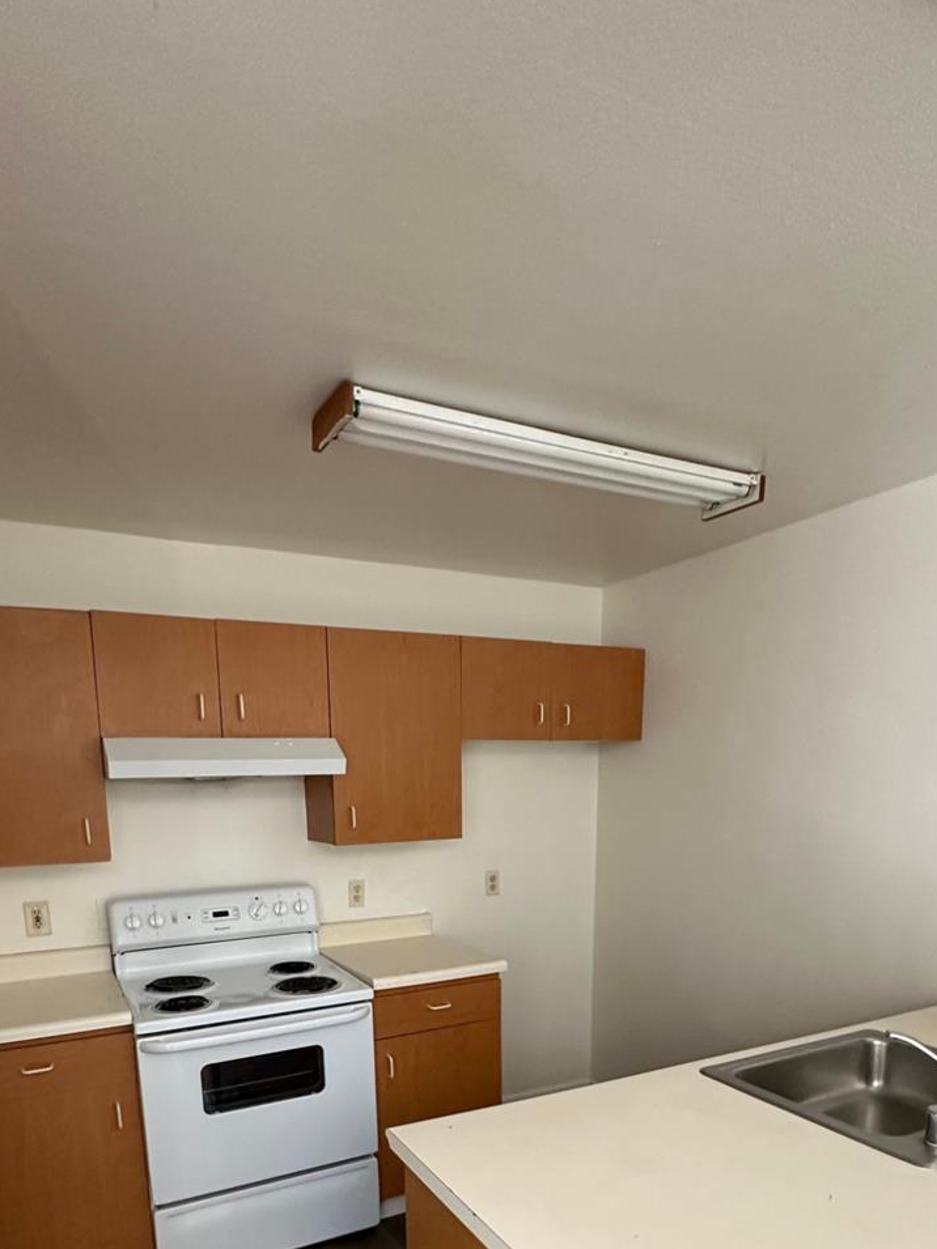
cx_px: 423
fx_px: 794
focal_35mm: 22
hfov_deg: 61.0
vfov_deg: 71.3
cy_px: 934
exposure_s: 1/60
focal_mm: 2.22
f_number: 2.2
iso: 400
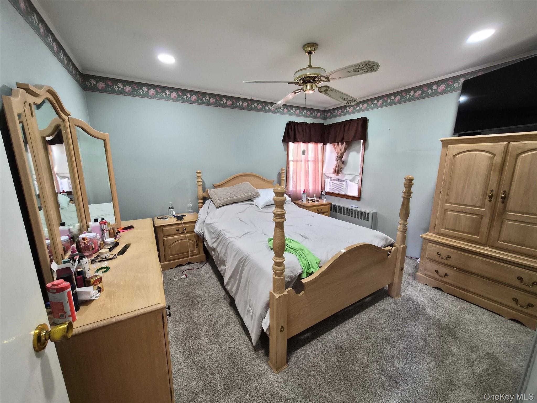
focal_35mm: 13
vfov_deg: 89.9
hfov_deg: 106.2
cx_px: 268
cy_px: 202
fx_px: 202
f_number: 2.2
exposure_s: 1/60
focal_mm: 1.7
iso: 200
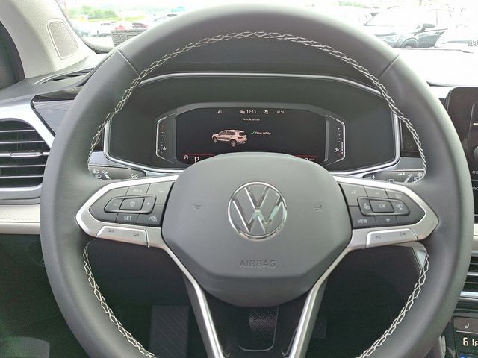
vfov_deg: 54.9
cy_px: 179
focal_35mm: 25
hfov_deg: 69.4
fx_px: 345
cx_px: 239
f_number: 1.8
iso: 25
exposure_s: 1/120
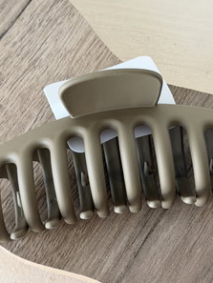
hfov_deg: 17.2
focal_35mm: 86
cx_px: 135
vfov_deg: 22.7
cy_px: 129
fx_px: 705
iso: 250
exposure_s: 1/44
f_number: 1.78
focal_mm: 6.76
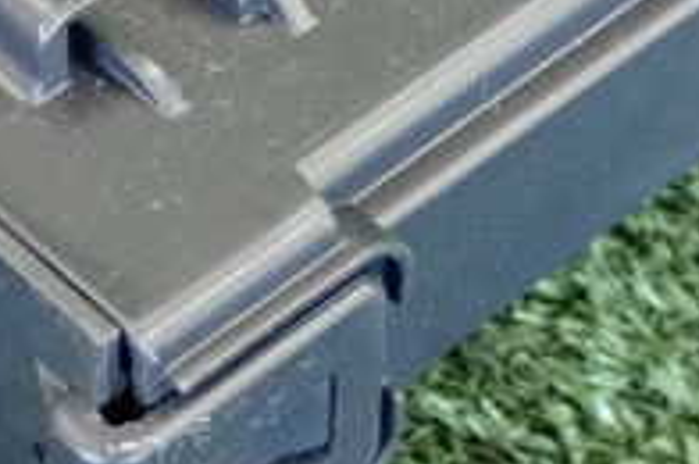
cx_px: 82
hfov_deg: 11.1
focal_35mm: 185
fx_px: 3586
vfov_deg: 7.4
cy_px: -39
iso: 2500
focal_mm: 10.35
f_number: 3.5
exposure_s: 1/125
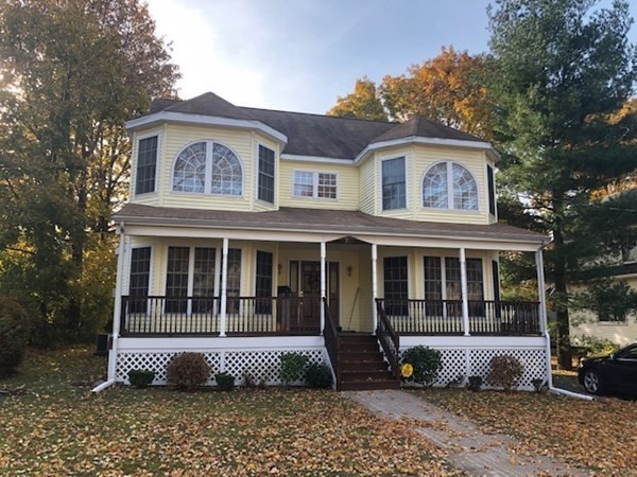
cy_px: 238
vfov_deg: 49.7
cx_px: 318
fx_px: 515
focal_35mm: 28
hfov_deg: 63.4
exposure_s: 1/322
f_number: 1.8
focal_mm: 3.99
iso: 20
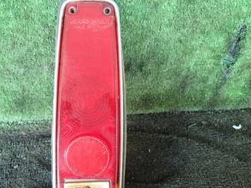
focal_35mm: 40
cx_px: 89
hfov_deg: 46.3
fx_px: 290
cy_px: 127
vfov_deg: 35.5
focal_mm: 4.5
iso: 200
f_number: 2
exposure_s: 1/50
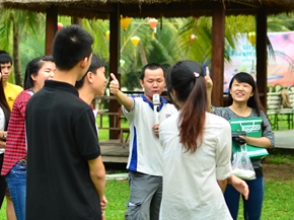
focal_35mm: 96
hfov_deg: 20.2
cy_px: 112
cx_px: 47
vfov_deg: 15.4
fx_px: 814
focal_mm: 35
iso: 100
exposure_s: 1/200
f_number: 2
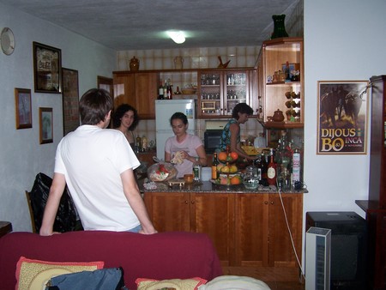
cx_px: 193
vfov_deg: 37.8
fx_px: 424
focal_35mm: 38
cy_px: 145
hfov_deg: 49.0
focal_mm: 6.3
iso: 140
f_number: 2.8
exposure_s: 1/60
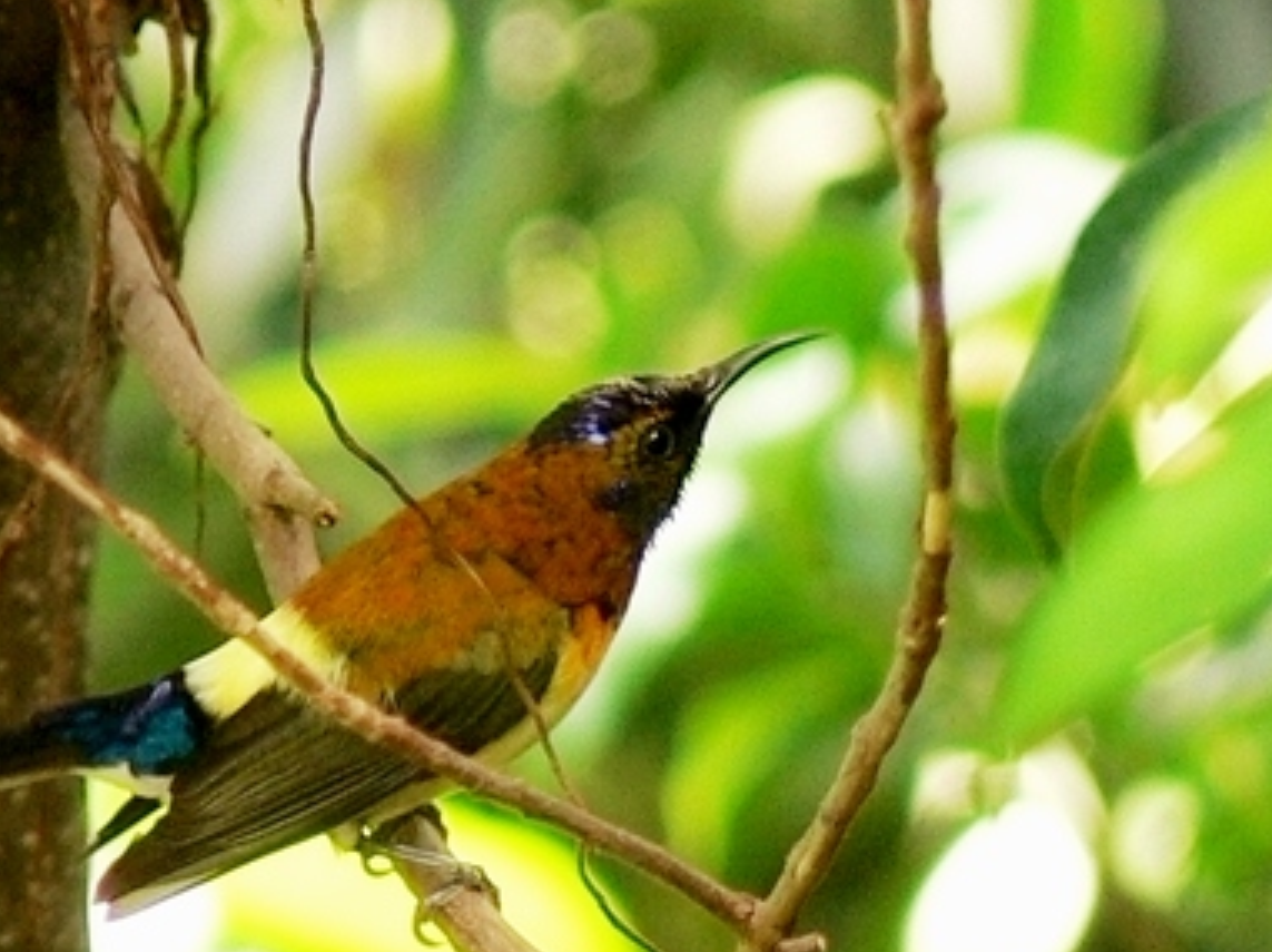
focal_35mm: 1146
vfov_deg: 1.3
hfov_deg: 1.7
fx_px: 42071
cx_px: 377
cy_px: 630
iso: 100
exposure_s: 1/40
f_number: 3.7
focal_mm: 88.8
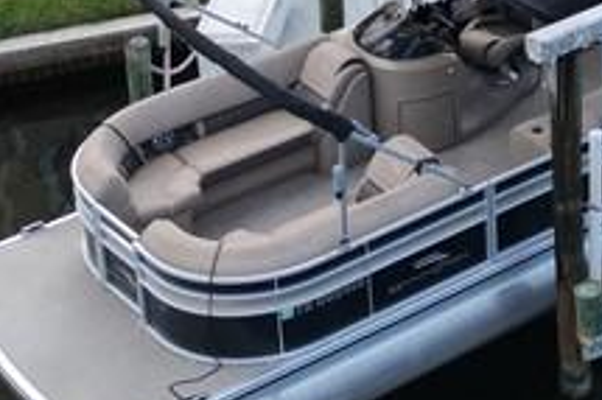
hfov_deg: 16.4
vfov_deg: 10.9
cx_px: 756
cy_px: -283
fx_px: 1988
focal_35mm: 119
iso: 110
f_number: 1.7
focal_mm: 6.72
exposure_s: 1/2500
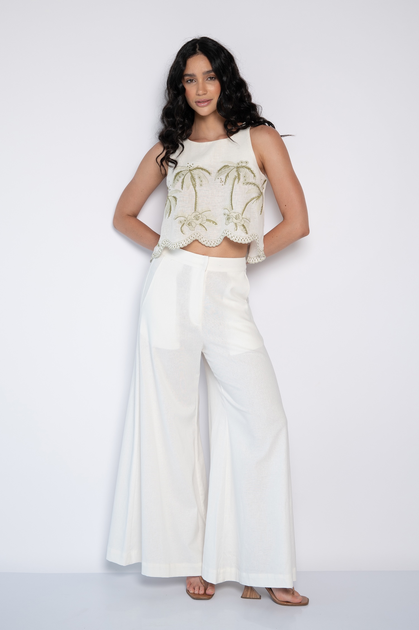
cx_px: 210
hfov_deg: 27.0
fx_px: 874
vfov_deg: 39.6
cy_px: 315
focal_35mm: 50
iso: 200
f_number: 4.5
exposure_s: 1/125
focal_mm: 50
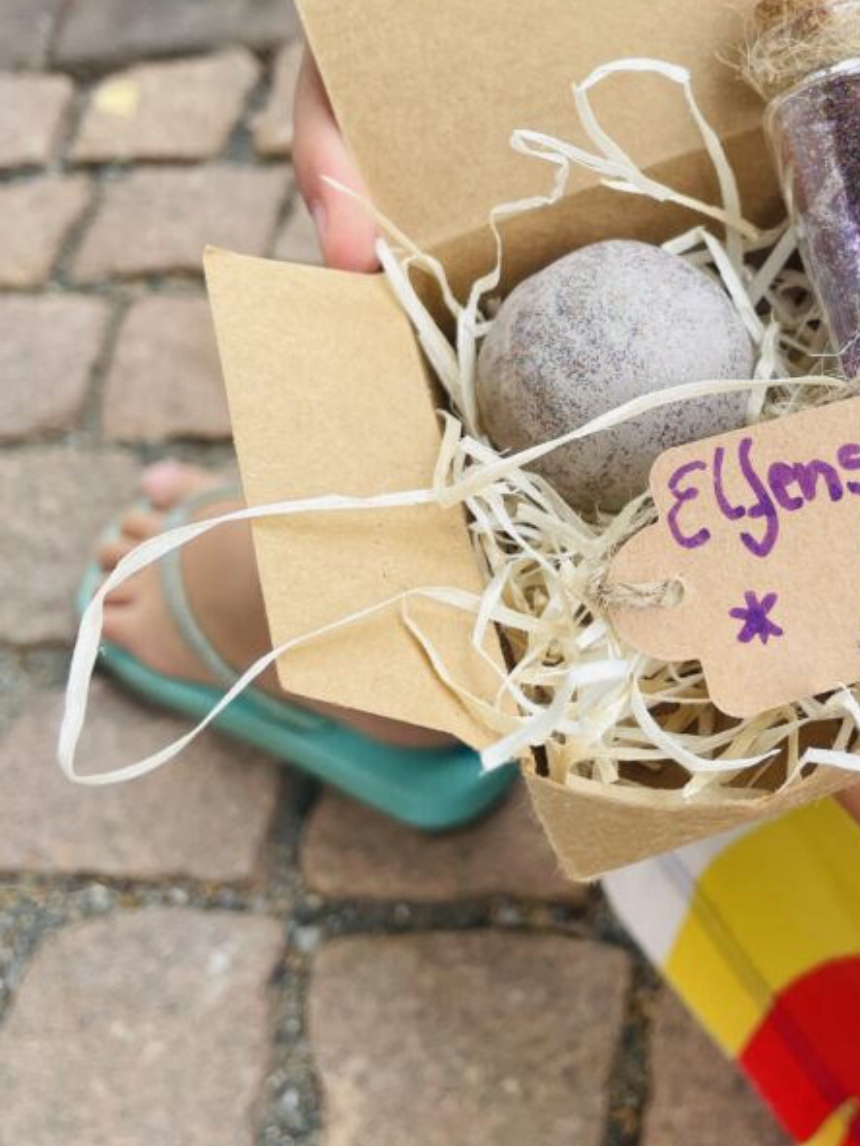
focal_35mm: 45
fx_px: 1491
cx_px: 666
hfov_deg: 31.5
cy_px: 412
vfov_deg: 41.7
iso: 32
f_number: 1.6
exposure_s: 1/217
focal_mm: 4.2
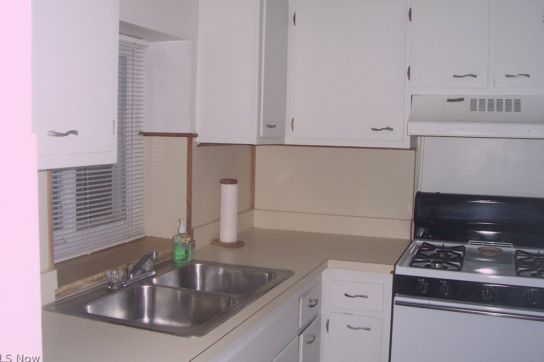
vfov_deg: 36.8
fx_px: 544
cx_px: 274
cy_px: 175
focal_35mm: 36
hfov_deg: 53.2
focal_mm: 5.6
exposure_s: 1/60
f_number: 2.7
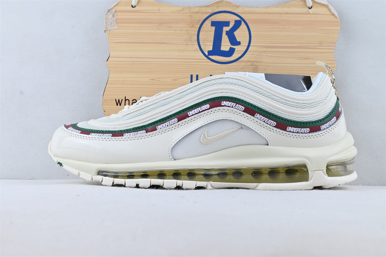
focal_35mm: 46
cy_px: 128
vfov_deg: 29.4
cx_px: 193
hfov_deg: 43.0
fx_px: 491
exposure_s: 1/15
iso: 100
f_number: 10
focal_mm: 30.5
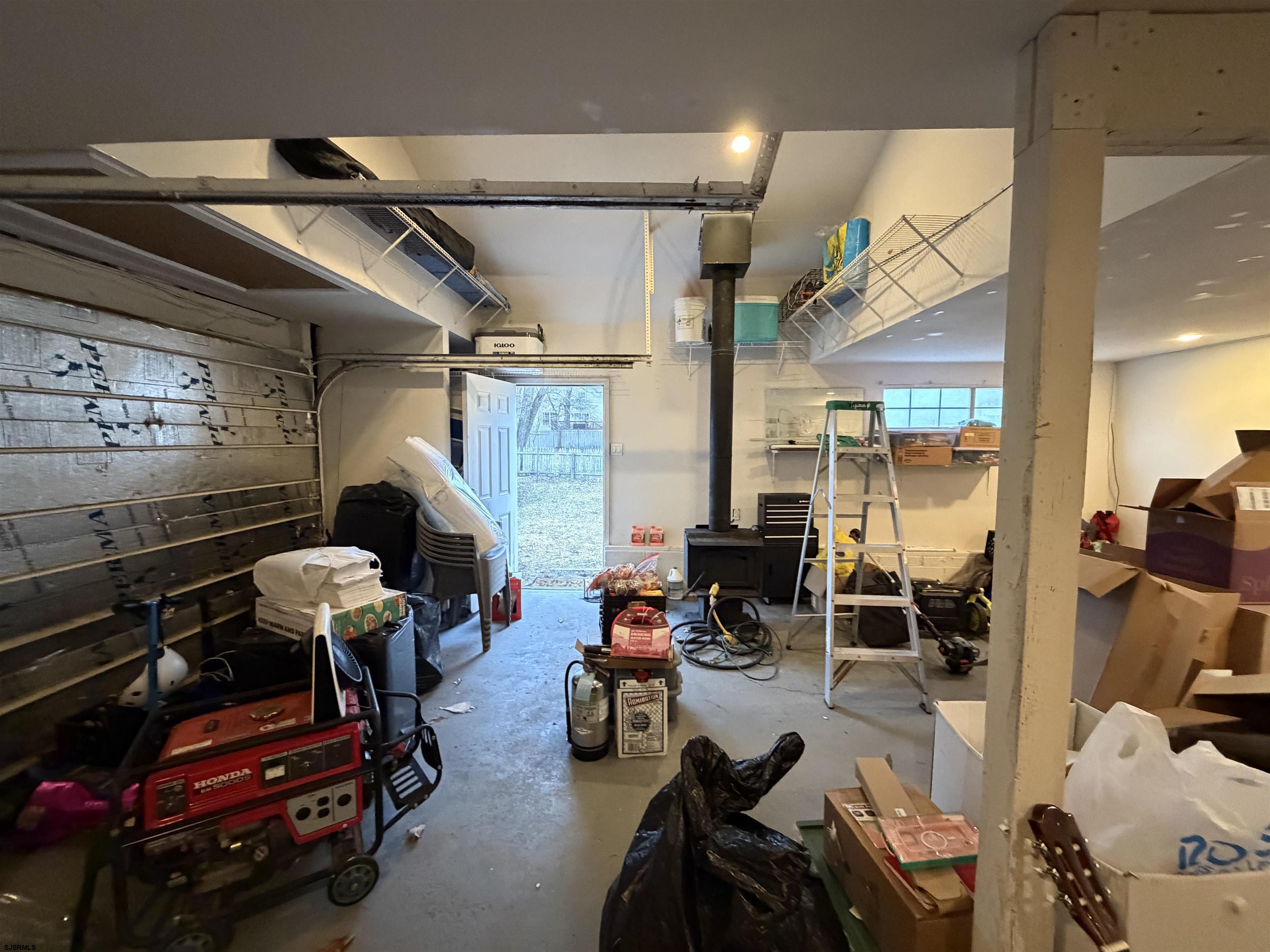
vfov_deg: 85.7
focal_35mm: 14
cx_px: 635
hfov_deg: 102.1
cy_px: 476
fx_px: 514
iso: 1000
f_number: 2.2
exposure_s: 1/60
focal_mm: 2.22
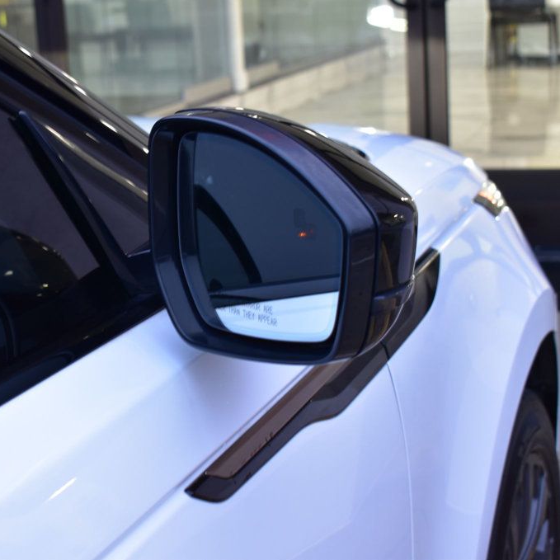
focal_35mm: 73
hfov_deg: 23.5
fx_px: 1336
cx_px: 167
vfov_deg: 23.7
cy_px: 280
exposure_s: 1/20
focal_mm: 38
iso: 400
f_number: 6.3
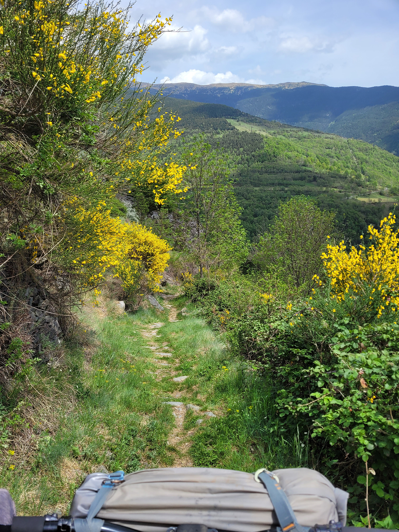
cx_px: 200
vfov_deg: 67.3
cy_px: 266
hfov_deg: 53.1
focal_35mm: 26
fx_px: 400
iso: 40
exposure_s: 1/1770
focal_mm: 5.4
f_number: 1.8
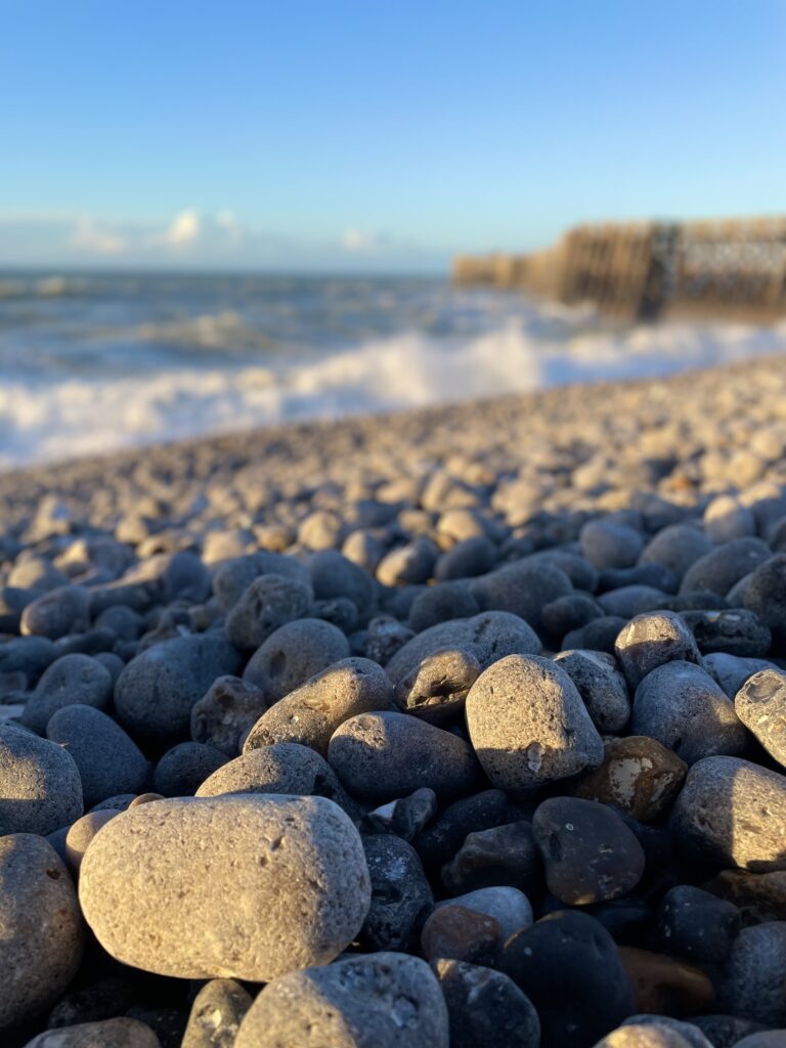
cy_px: 524
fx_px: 787
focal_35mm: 26
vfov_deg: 67.3
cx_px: 393
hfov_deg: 53.1
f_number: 1.6
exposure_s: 1/1289
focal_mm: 4.2
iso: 50
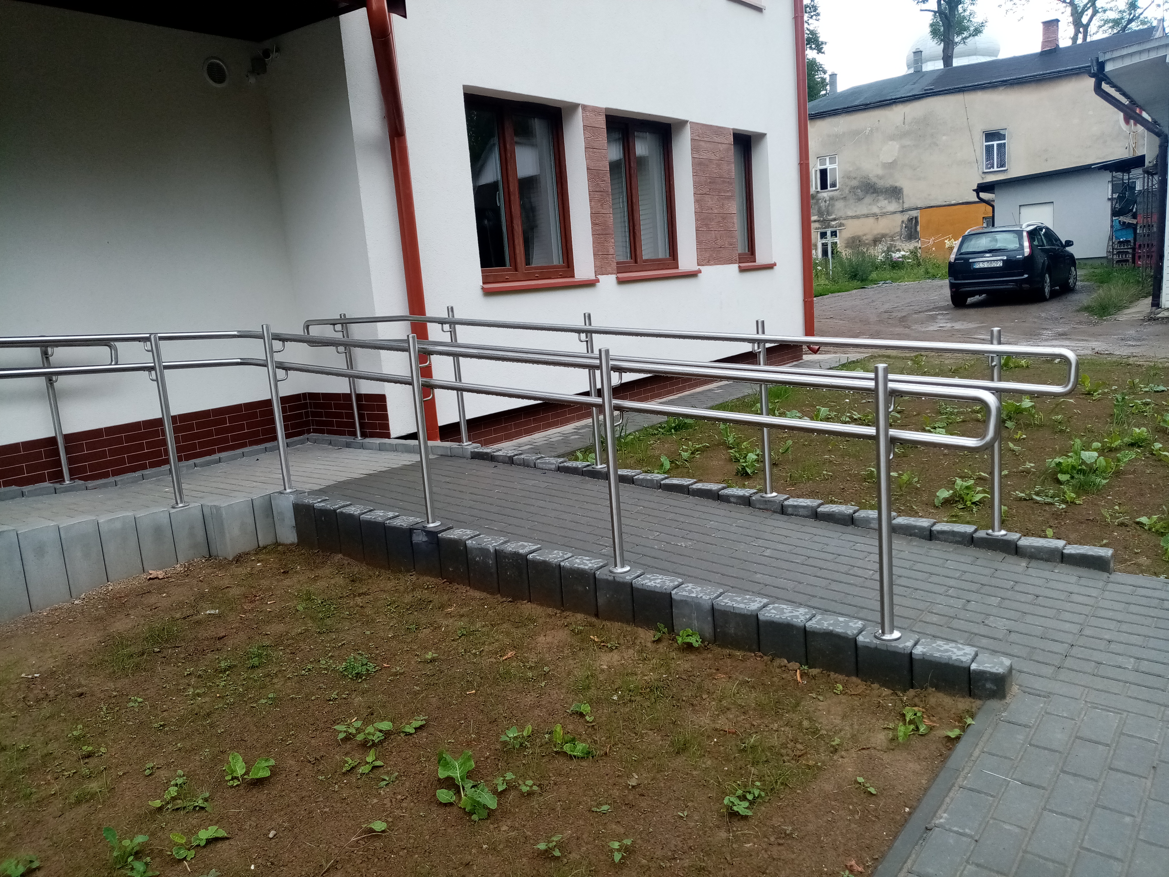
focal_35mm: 26
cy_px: 438
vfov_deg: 53.1
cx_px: 584
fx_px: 878
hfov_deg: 67.3
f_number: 1.8
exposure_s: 1/163
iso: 100
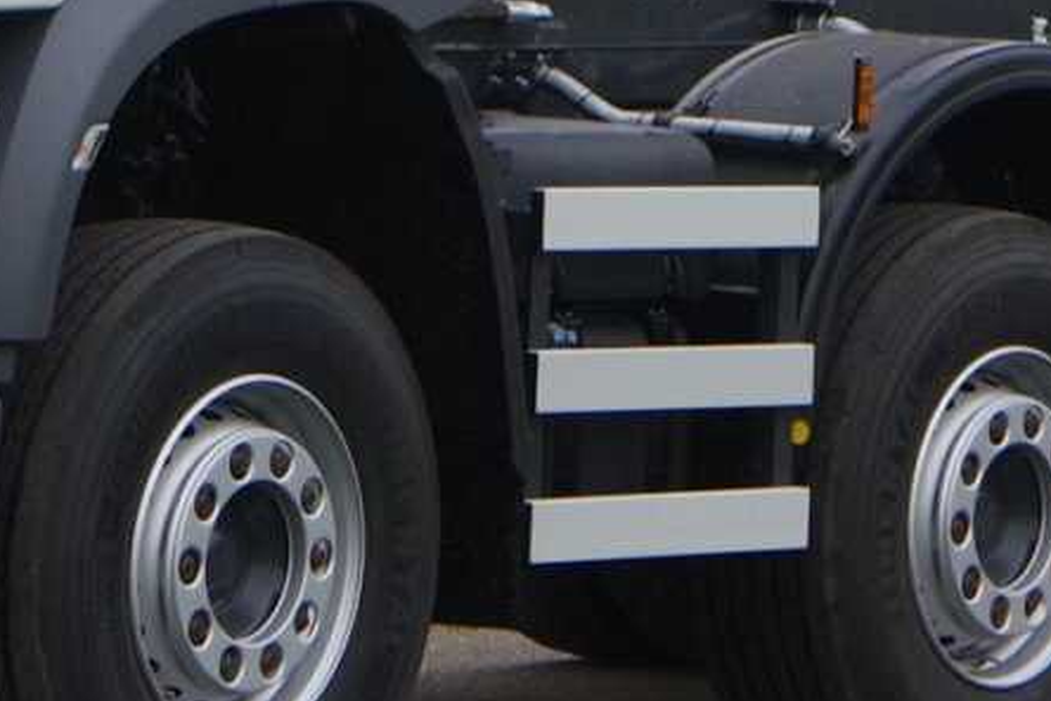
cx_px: 668
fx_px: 10100
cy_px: -1020
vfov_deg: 3.9
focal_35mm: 346
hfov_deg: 6.0
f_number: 5
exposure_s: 1/100
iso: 200
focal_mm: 40
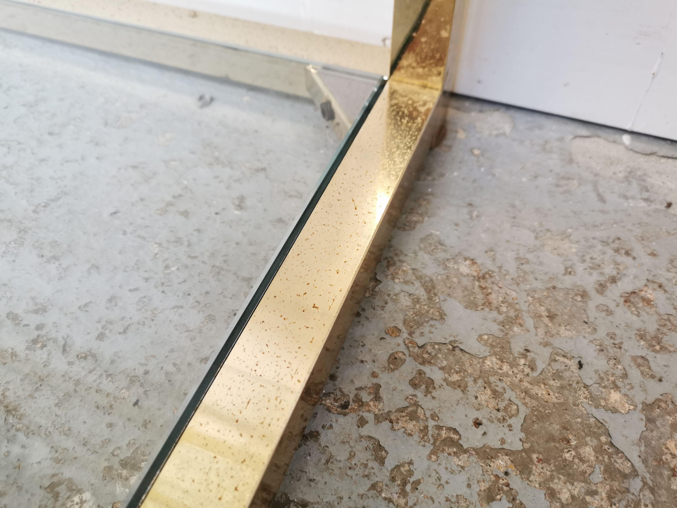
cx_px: 338
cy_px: 254
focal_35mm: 27
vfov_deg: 51.4
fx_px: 528
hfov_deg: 65.3
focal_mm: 5.58
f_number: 1.8
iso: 125
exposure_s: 1/50
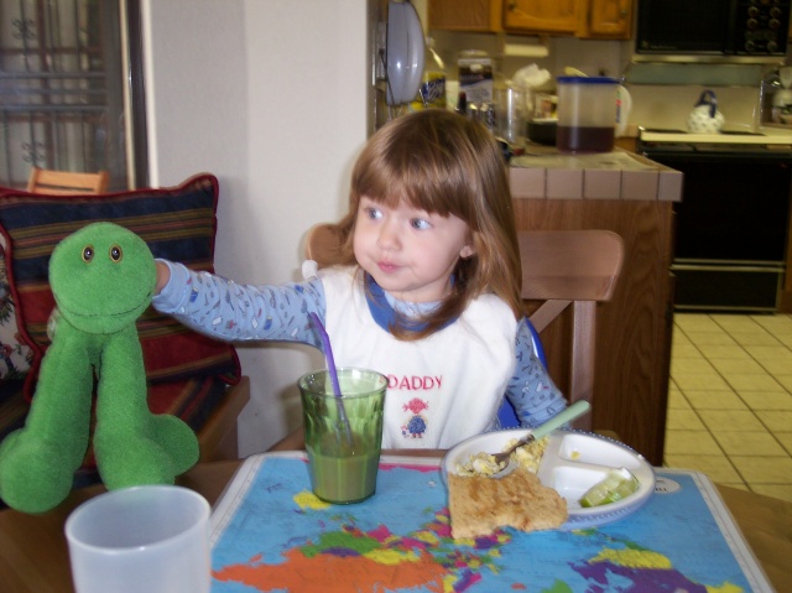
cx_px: 396
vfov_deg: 37.7
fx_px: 869
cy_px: 296
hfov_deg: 49.0
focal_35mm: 38
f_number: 2.8
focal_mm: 8
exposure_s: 1/30
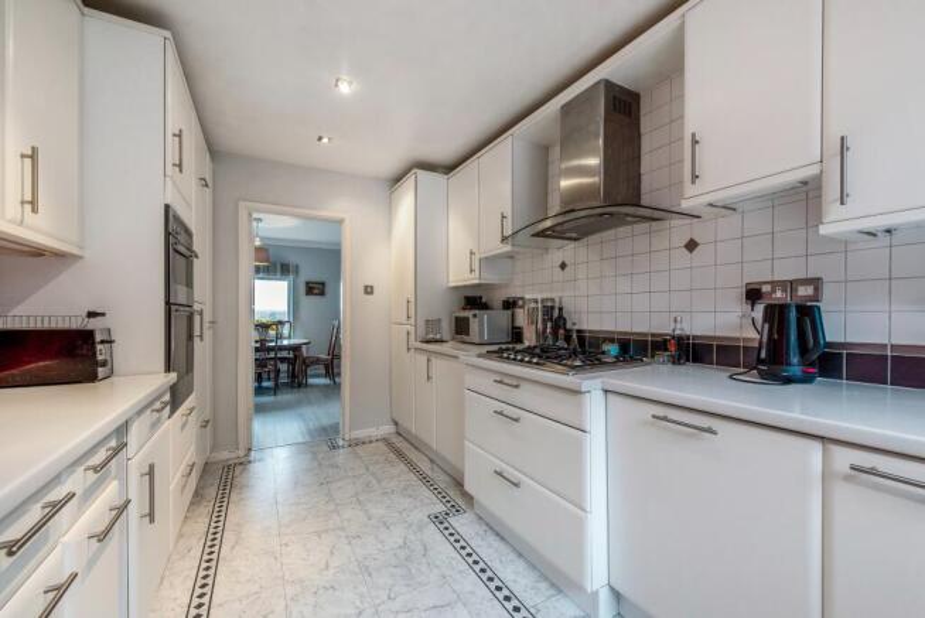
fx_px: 360
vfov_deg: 81.3
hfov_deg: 104.2
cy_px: 309
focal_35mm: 14
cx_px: 462
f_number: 7.1
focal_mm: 14
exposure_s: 1/15
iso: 400
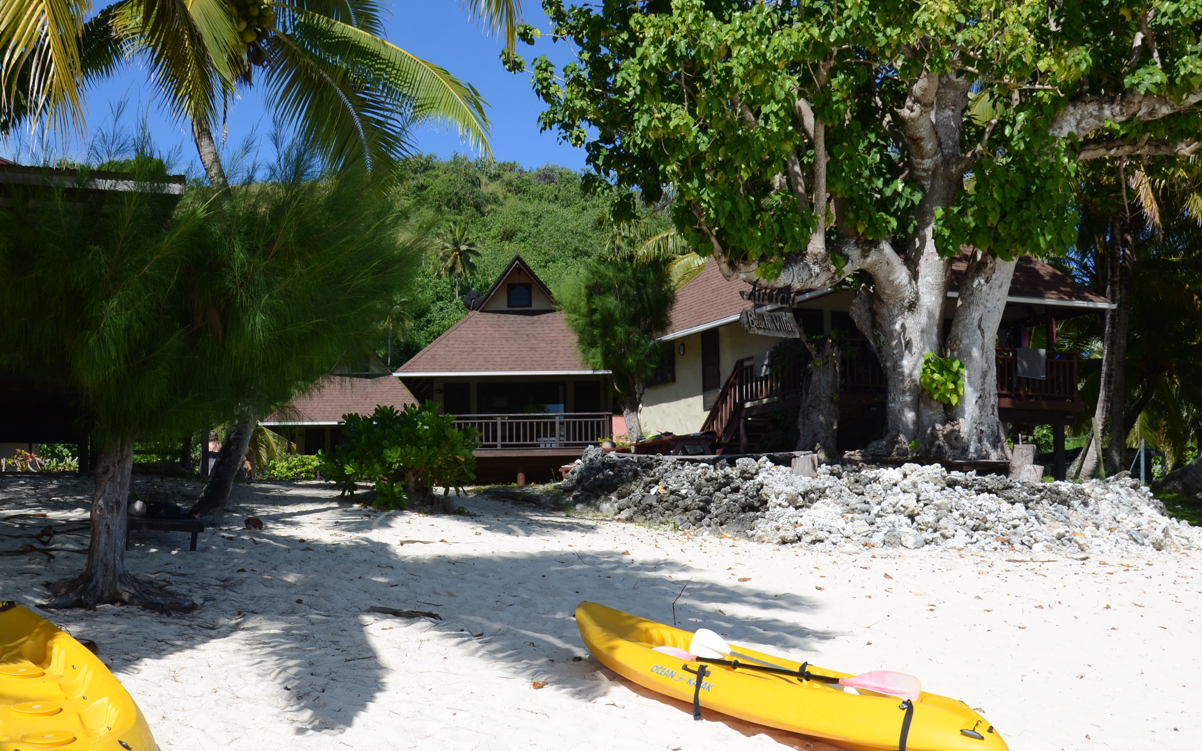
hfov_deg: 44.0
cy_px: 439
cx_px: 459
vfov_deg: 28.5
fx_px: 1474
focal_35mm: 45
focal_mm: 22
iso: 100
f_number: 8
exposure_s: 1/250
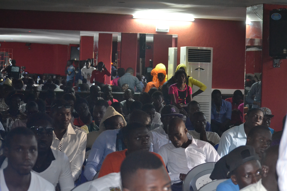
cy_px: 96
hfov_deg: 24.6
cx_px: 144
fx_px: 658
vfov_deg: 16.6
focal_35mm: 82
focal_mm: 55
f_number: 4
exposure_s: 1/60
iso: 3200
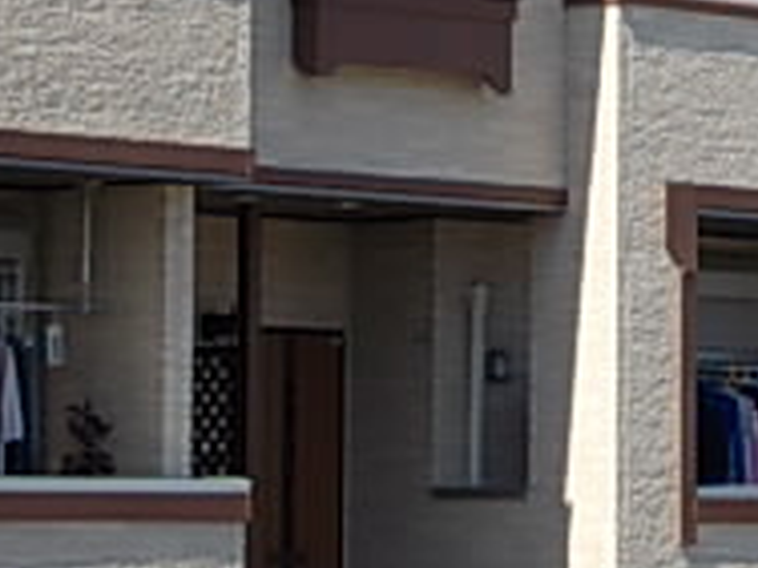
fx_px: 5299
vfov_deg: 6.1
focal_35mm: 242
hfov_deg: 8.1
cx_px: 859
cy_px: -8
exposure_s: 1/320
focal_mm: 10
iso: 80
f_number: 4.3
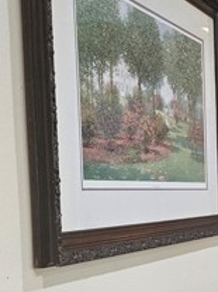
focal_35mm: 71
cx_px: 405
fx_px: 597
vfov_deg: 26.8
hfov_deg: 16.8
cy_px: 240
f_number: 1.8
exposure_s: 1/120
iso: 500
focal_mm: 5.4
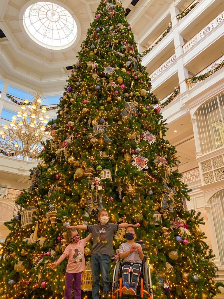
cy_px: 150
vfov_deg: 67.3
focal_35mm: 26
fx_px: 224
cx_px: 112
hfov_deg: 53.1
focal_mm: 4.25
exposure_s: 1/40
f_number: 1.8
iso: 500
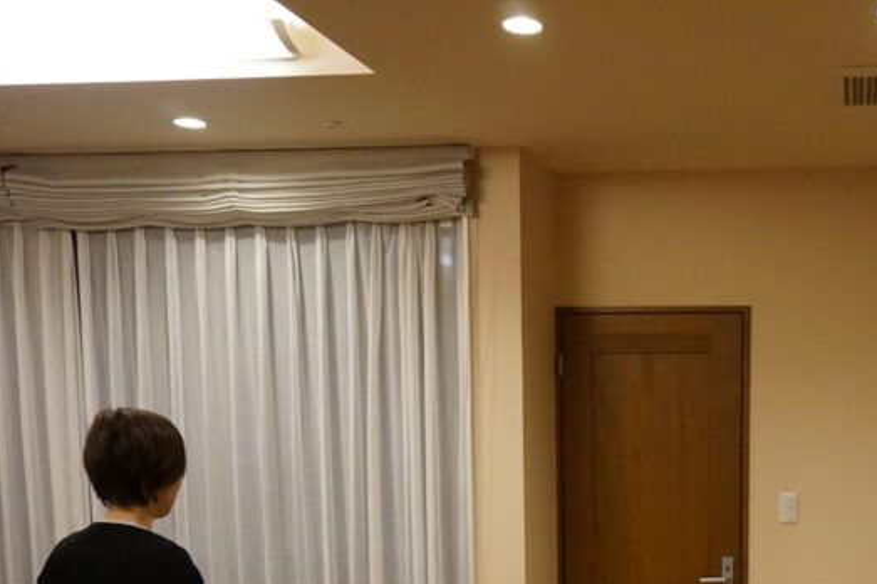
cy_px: 571
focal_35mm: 47
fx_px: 1144
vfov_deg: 27.2
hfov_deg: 40.0
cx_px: 721
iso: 3200
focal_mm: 16
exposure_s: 1/160
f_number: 3.5
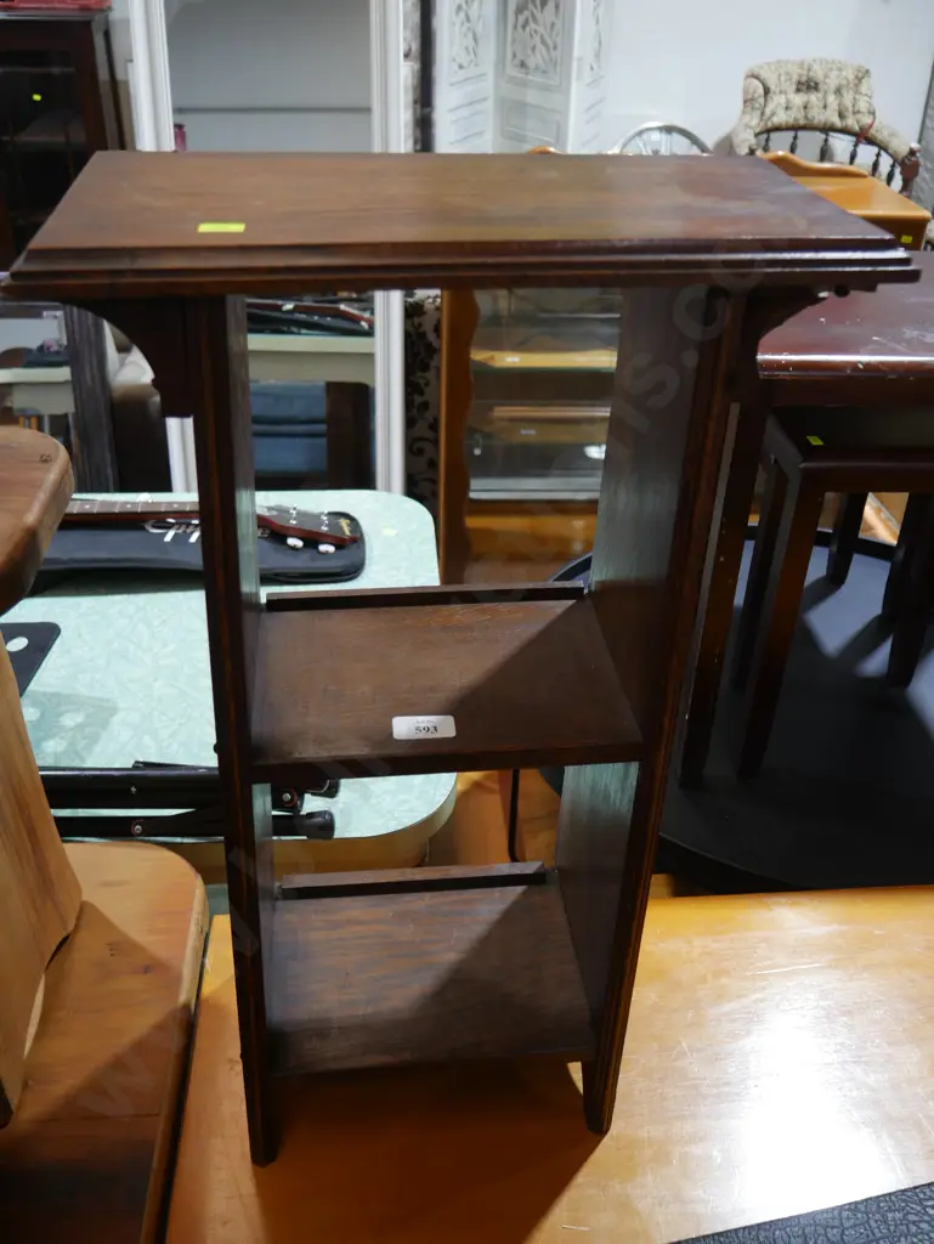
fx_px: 1150
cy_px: 622
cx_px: 467
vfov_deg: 56.8
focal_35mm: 32
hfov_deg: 44.2
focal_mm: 16
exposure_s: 1/60
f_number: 3.6
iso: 500
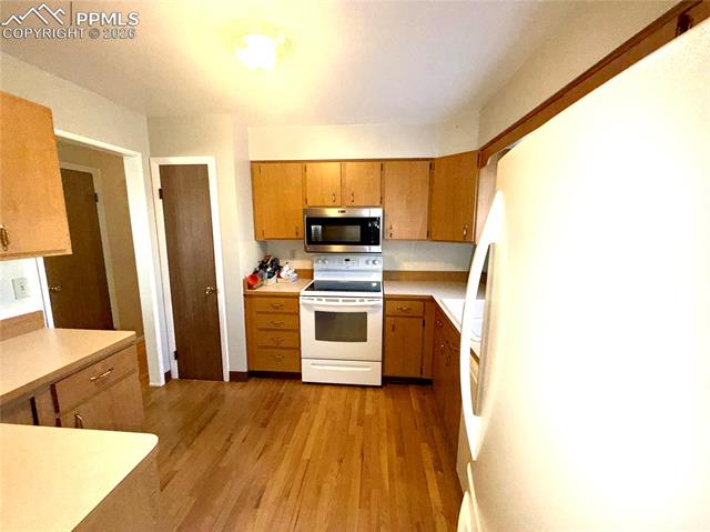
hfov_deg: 102.1
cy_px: 266
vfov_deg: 85.6
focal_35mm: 14
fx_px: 287
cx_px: 355
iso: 125
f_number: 2.2
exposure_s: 1/60
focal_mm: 2.22
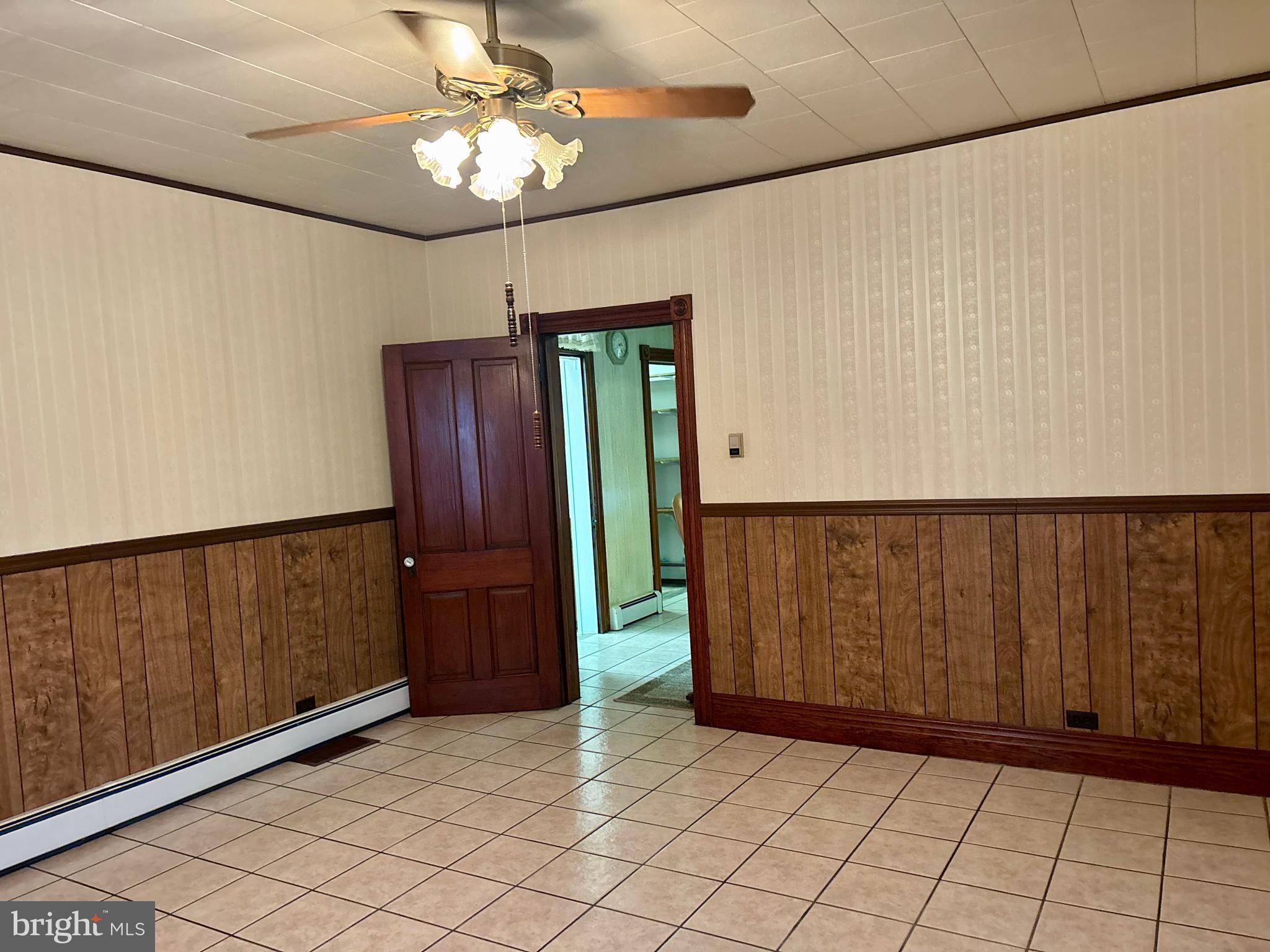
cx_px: 635
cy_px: 476
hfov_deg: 67.3
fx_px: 954
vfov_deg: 53.1
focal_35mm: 26
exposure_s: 1/60
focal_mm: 5.96
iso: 500
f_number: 1.6
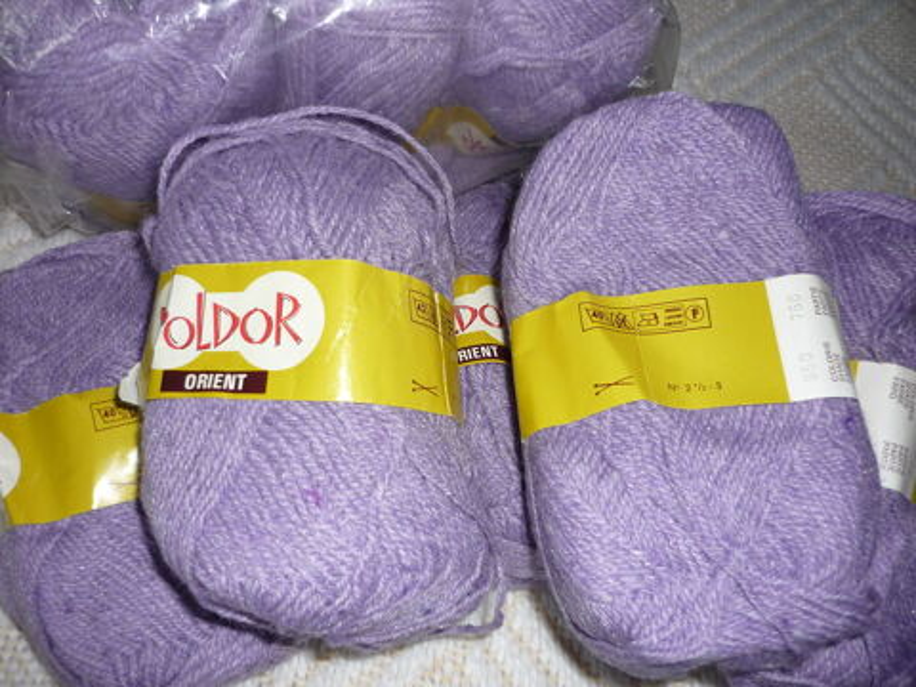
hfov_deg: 55.4
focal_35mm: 33
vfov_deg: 42.9
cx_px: 458
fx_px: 873
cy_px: 344
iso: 100
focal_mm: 5.5
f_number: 2.8
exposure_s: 1/30
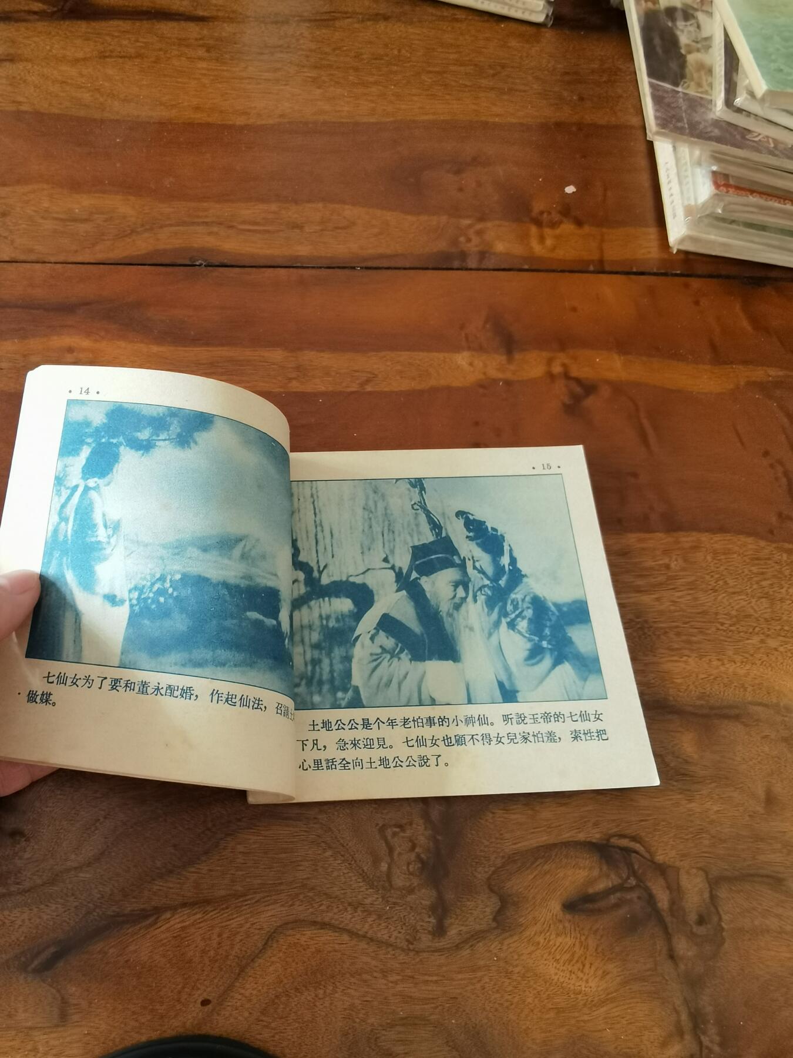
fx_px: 825
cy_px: 529
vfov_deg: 65.3
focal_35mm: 27
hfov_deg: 51.4
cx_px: 396
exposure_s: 1/60
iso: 160
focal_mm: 2.26
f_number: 2.2
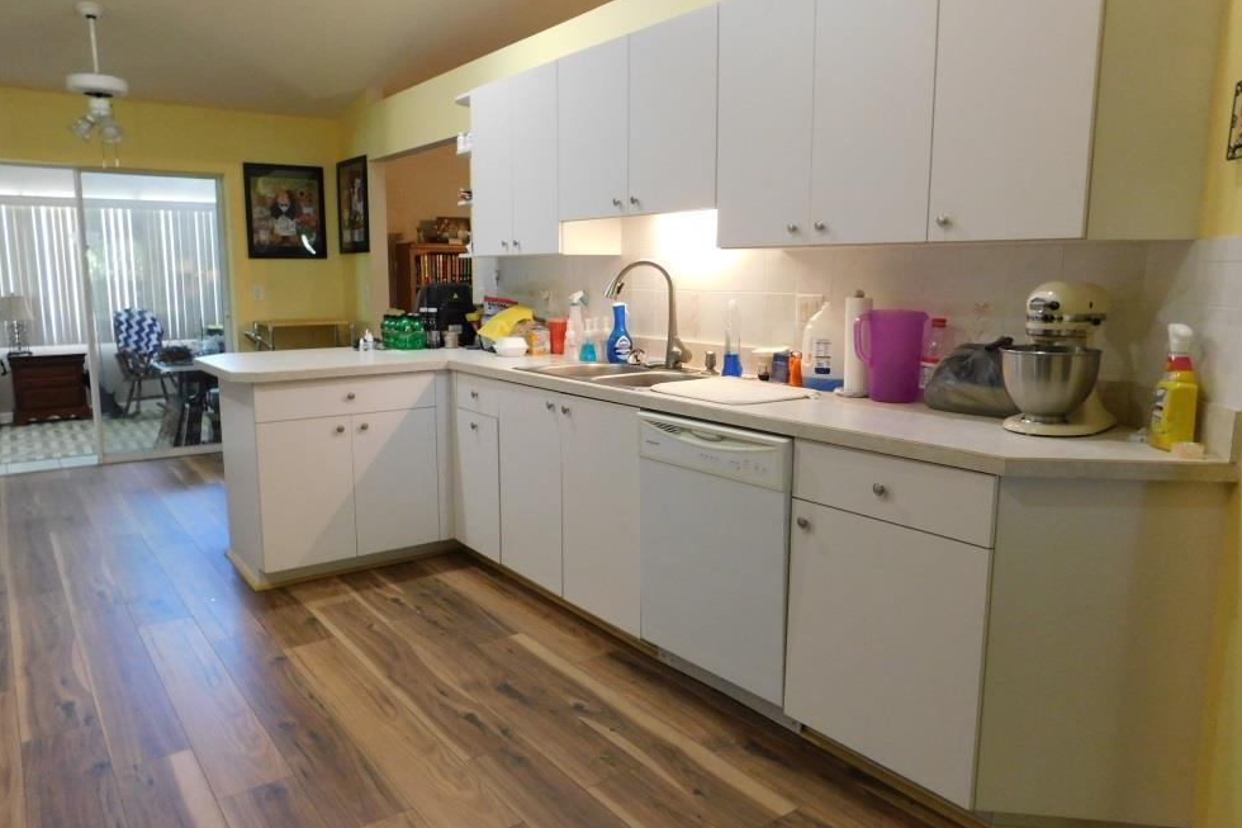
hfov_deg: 71.5
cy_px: 412
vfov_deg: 51.3
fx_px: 862
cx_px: 599
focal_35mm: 25
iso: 400
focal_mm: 4
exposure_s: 1/30
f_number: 3
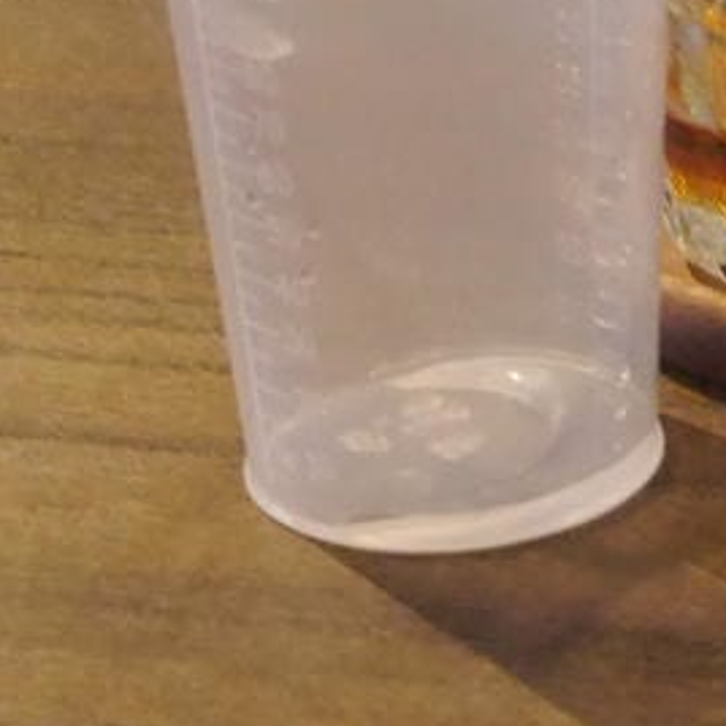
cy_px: 74
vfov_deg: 8.8
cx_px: 1363
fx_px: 4698
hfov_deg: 8.5
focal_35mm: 198
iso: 3200
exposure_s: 1/30
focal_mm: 25
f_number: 6.3
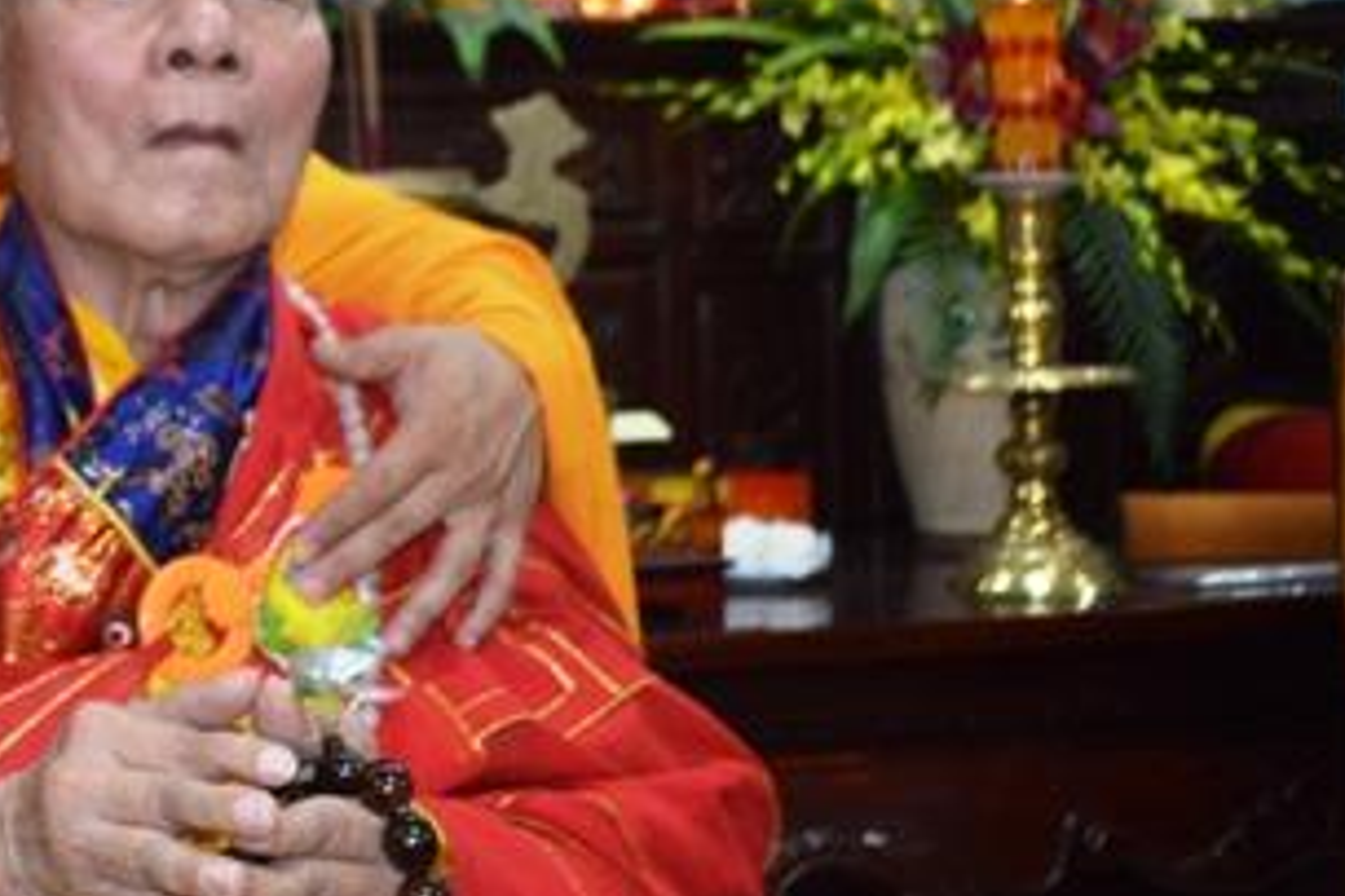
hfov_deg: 29.7
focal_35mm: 63
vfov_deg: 21.5
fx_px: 2352
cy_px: 313
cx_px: -13
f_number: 3.8
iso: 800
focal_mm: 20
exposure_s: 1/60
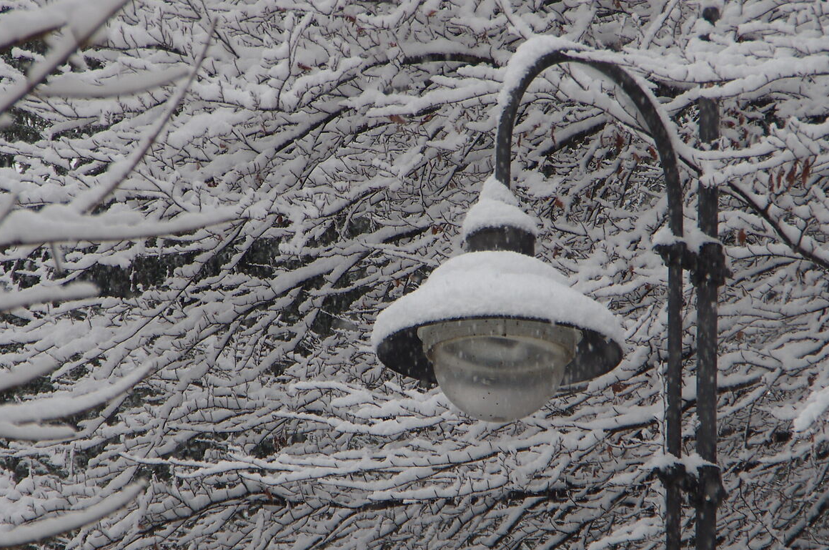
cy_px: 317
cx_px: 408
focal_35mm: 242
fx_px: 5563
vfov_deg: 5.7
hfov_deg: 8.5
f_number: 5.6
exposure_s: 1/125
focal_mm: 78
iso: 100
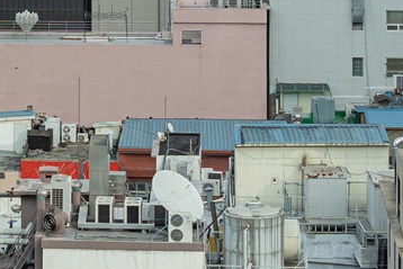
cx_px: -333
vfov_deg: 5.1
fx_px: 3001
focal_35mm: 268
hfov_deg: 7.4
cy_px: -212
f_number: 2.2
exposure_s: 1/800
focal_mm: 50
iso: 100
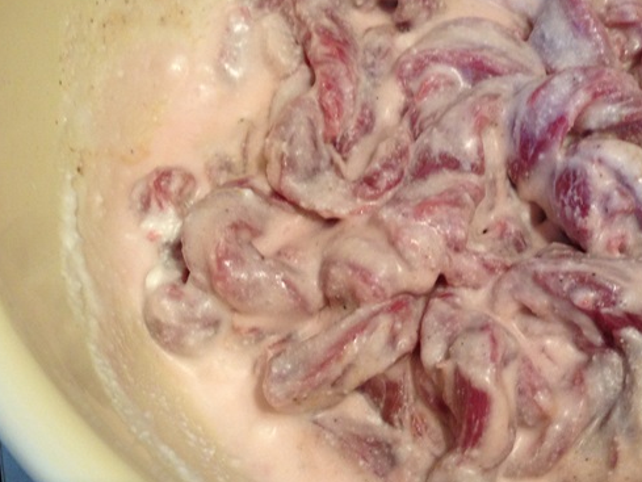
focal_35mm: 54
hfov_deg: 34.5
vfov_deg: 27.0
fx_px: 1002
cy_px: 211
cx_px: 511
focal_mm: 4.13
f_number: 2.4
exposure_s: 1/20
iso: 125
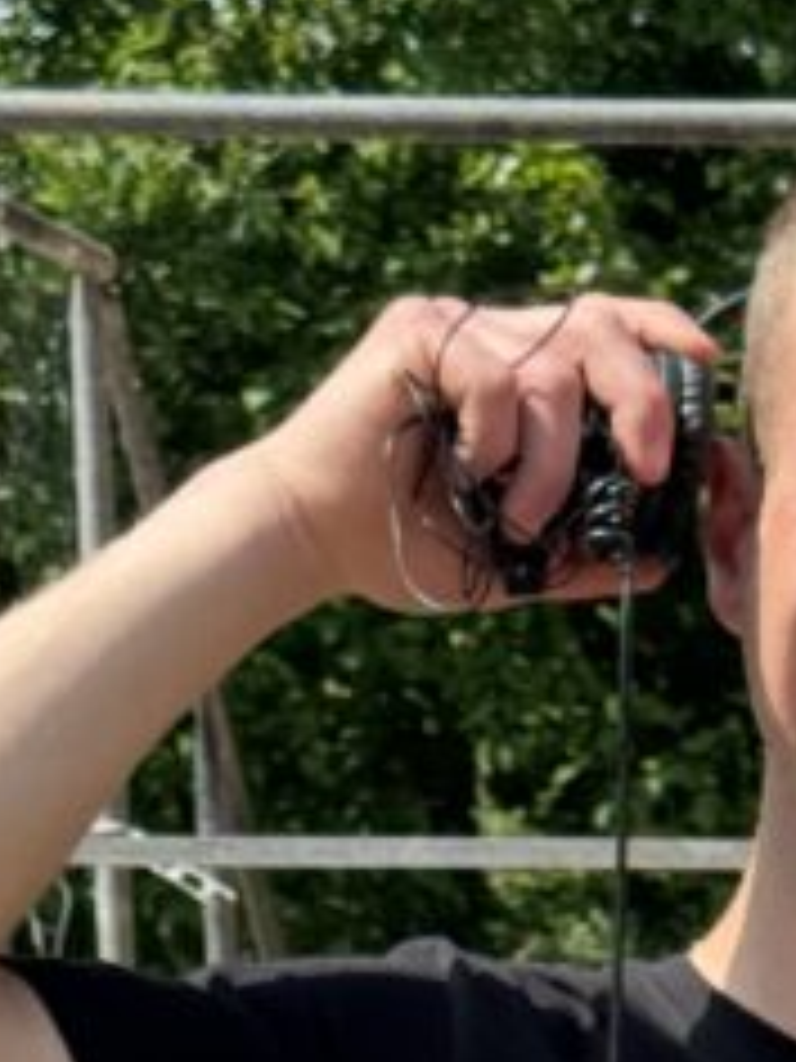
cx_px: 1322
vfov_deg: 9.0
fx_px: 6377
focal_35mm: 208
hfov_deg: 7.0
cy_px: 2025
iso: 64
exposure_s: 1/1427
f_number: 1.78
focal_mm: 6.76
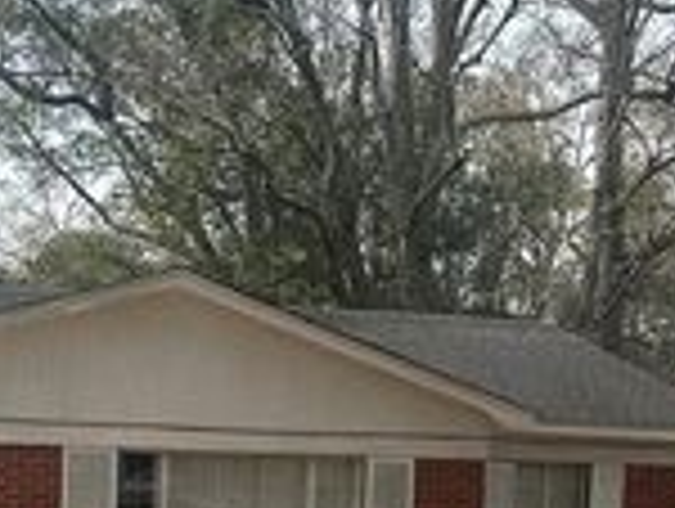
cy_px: 551
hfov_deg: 24.3
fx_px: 1562
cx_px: 279
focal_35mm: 80
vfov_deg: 17.9
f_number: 1.78
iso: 80
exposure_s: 1/1664
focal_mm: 6.86
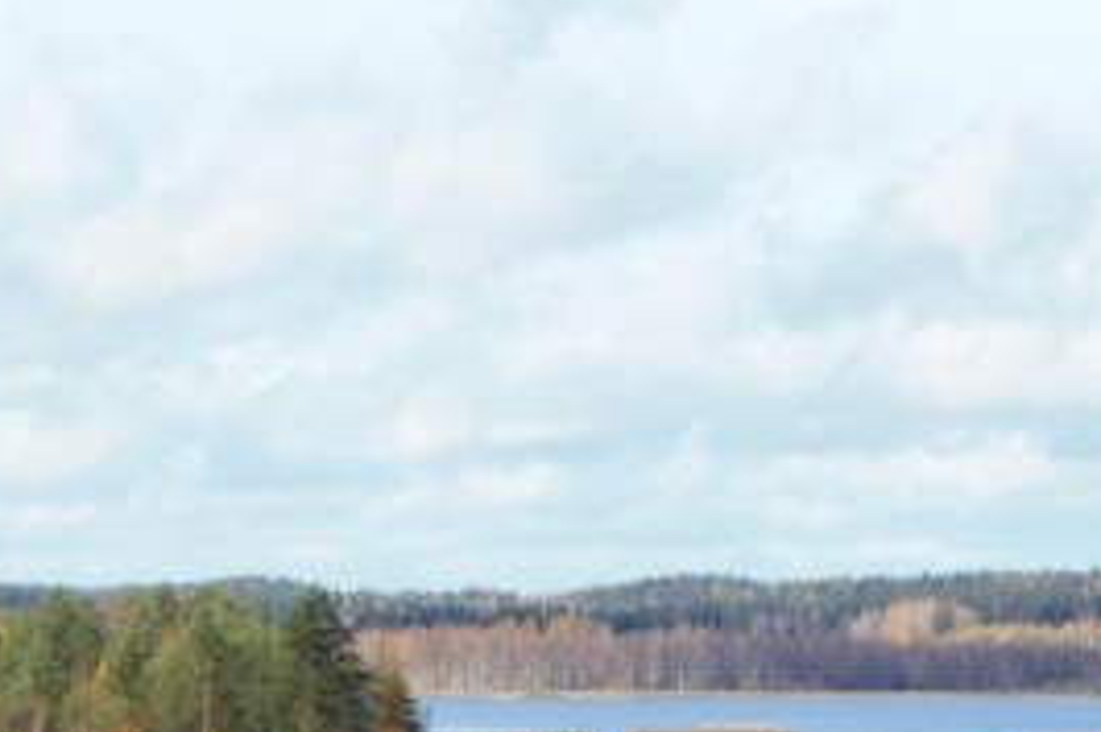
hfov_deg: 8.6
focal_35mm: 240
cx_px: 517
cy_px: 664
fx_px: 7335
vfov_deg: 5.7
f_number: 4.4
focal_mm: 18.4
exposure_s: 1/250
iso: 64
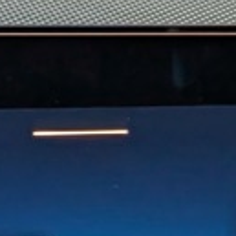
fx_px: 2067
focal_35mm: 268
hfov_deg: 6.5
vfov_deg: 6.5
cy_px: 256
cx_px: 91
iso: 116
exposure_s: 1/60
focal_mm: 6.9
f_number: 1.68
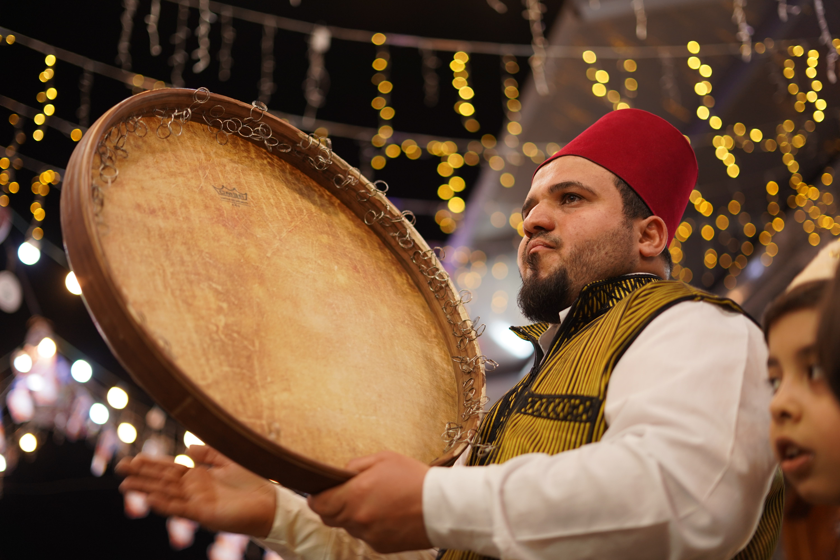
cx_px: 420
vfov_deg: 27.0
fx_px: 1167
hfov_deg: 39.6
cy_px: 280
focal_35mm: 50
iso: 320
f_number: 1.8
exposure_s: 1/160
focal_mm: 50
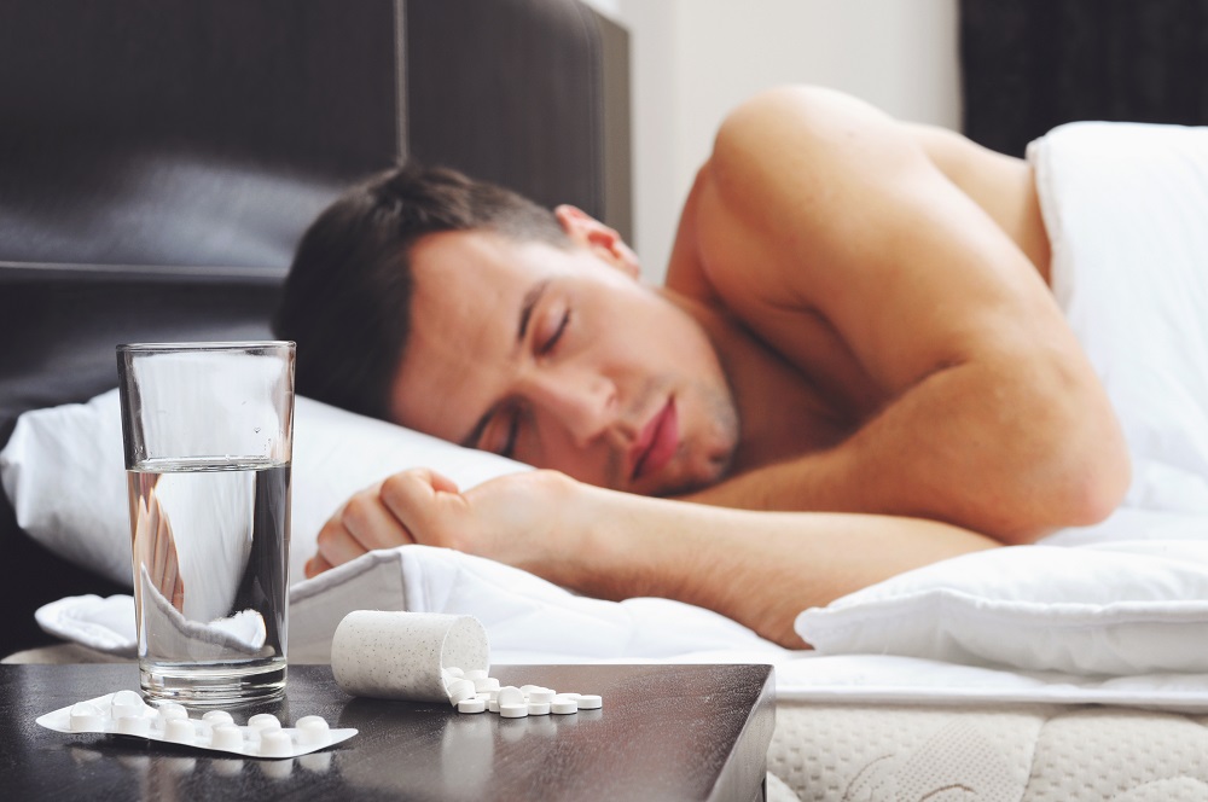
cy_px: 401
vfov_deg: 18.1
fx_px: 2513
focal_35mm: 75
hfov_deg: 27.0
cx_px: 604
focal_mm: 50
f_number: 7.1
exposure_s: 1/160
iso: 250
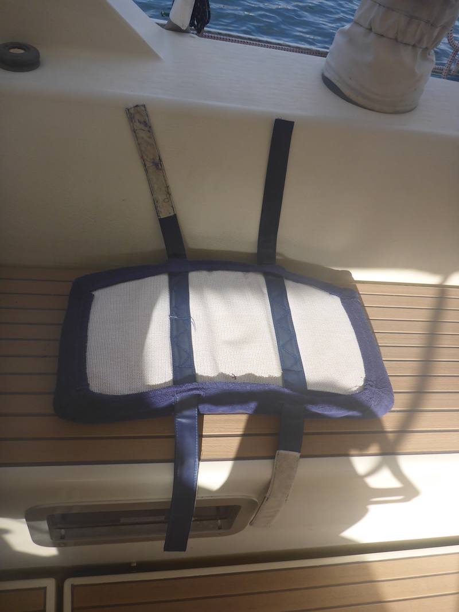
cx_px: 230
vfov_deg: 63.4
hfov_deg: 49.7
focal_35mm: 28
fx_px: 495
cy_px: 306
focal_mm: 4.9
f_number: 3.3
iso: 100
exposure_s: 1/500
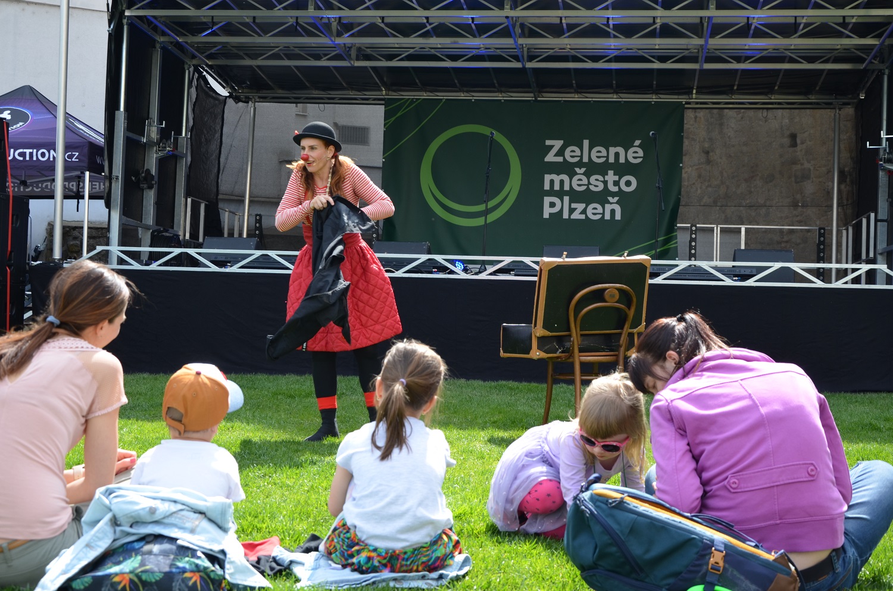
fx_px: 1262
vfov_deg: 26.4
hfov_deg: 39.0
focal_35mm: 51
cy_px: 296
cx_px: 446
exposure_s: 1/200
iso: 200
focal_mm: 34
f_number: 7.1
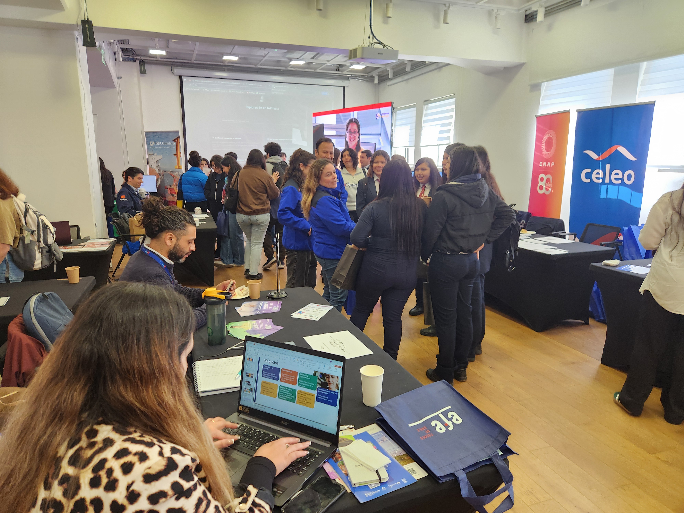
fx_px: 454
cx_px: 342
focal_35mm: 23
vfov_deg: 58.9
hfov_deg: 73.9
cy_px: 256
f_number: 1.8
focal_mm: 5.4
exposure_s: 1/100
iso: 250
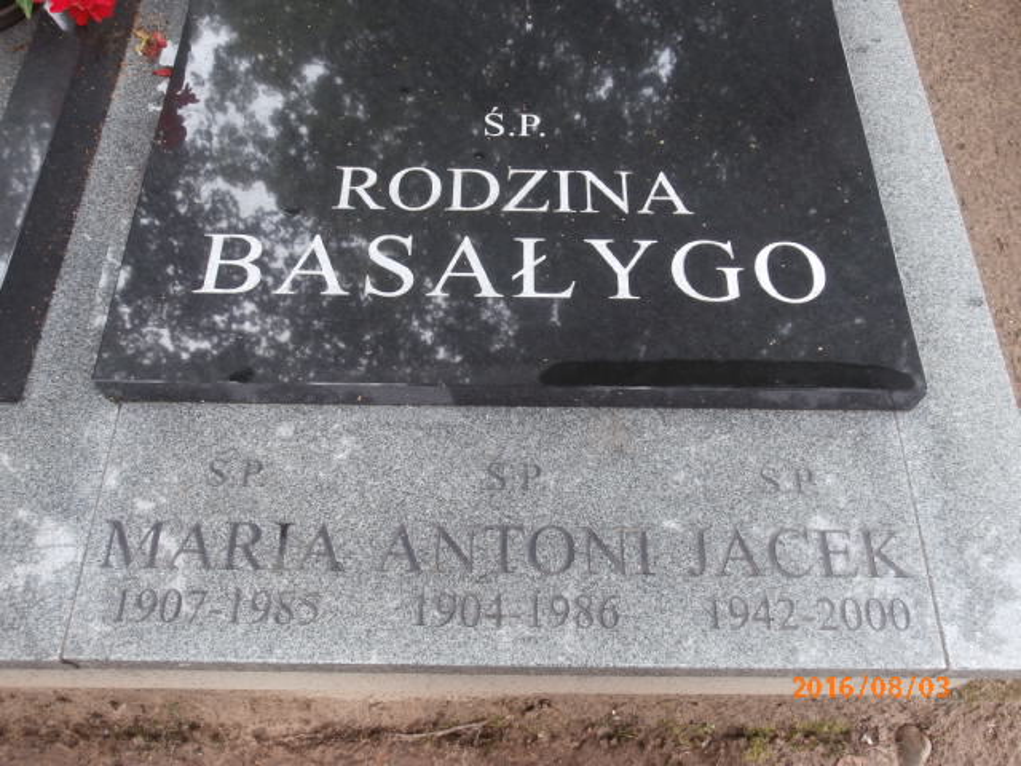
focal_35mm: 30
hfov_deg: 60.0
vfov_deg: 46.8
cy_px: 383
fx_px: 885
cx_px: 510
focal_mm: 5.36
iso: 100
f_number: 3.5
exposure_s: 1/40
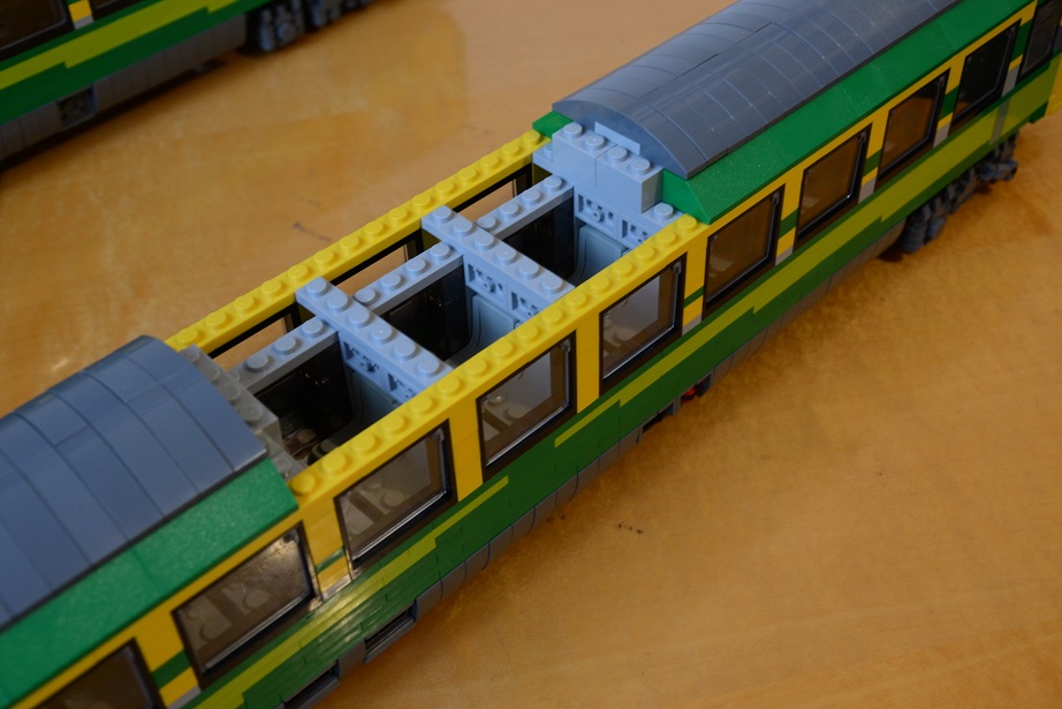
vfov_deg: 31.9
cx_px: 531
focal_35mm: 42
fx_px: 1239
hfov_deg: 46.4
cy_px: 354
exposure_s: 1/8
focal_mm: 28
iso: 400
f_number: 8
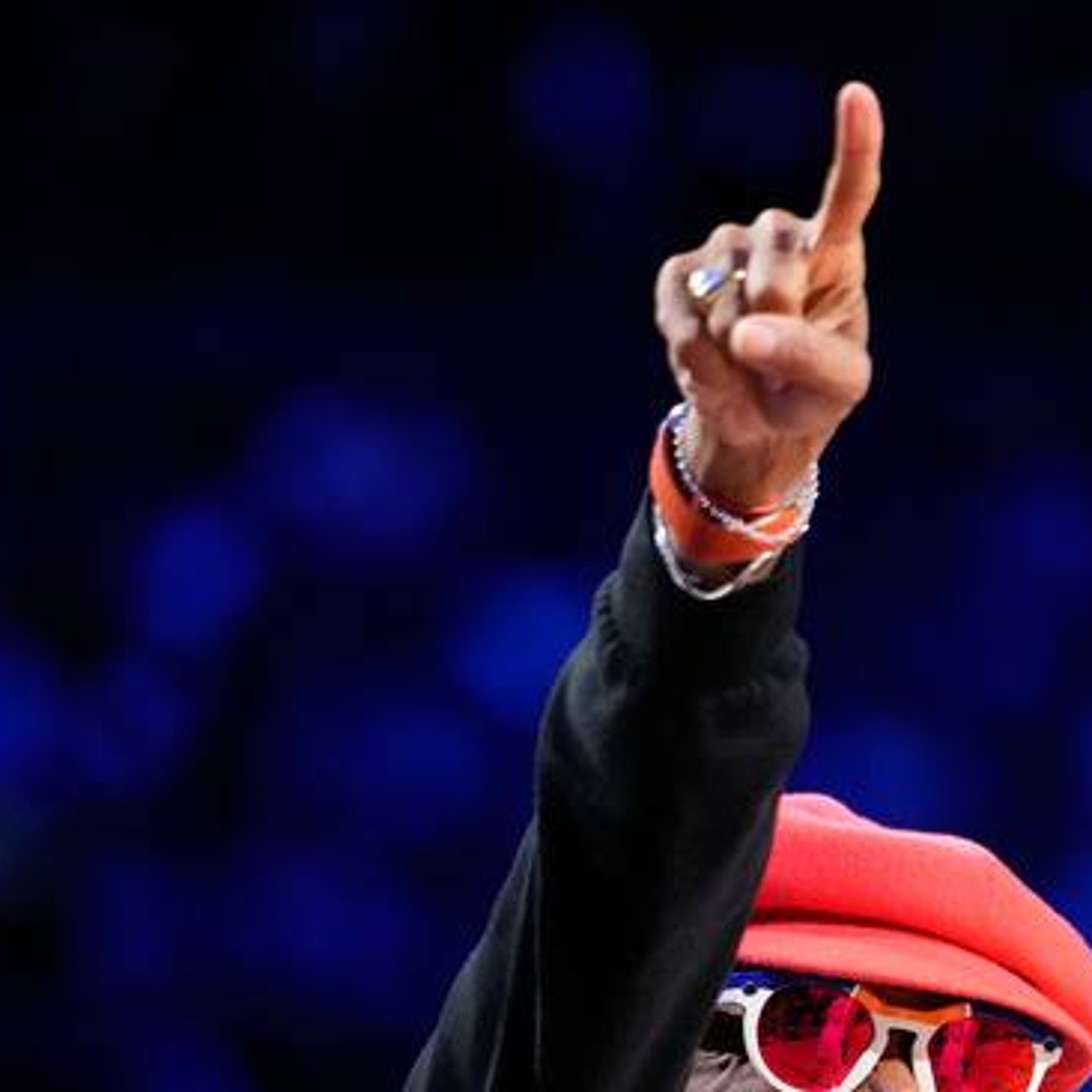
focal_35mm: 442
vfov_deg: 4.0
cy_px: 941
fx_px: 15775
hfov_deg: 4.0
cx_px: 841
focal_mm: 186
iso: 6400
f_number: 2.8
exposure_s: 1/1600
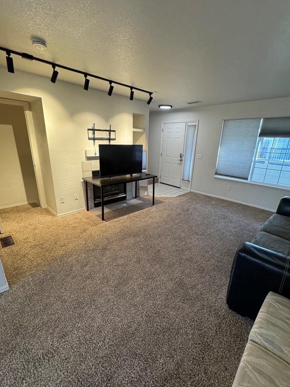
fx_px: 179
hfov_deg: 78.1
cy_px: 196
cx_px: 151
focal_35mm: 16
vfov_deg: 94.5
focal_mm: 2.22
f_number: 2.2
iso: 320
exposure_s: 1/120
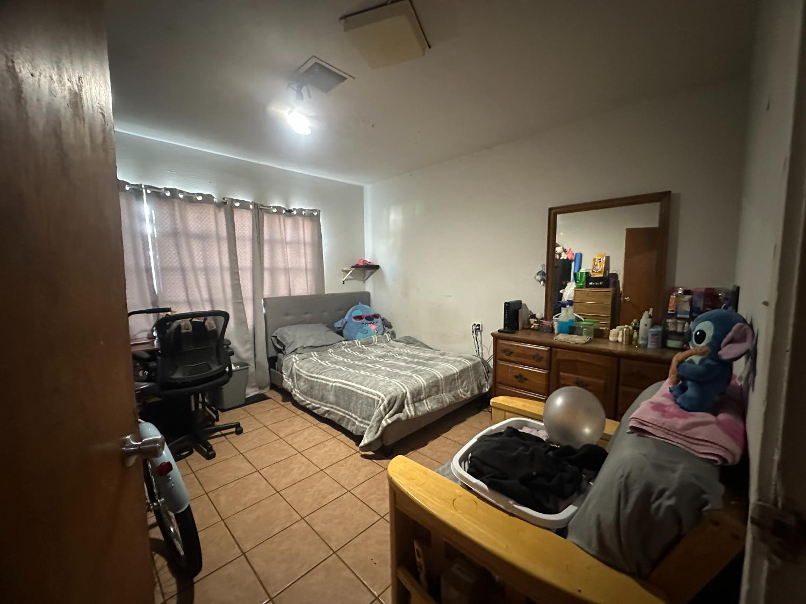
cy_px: 302
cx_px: 403
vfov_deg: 85.7
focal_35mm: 14
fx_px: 326
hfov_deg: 102.1
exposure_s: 1/50
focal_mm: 2.22
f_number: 2.2
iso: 1000
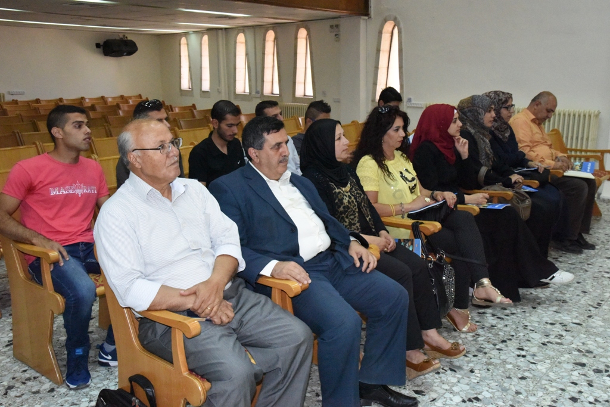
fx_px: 593
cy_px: 204
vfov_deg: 37.9
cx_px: 305
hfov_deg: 54.4
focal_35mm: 35
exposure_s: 1/250
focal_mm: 35
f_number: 13
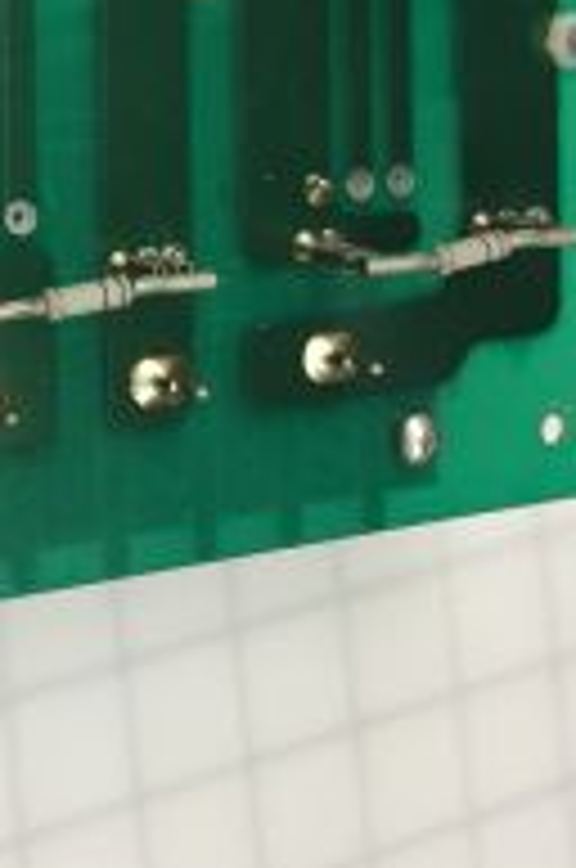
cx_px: -212
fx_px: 2264
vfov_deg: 20.1
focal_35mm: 94
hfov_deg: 13.8
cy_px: -234
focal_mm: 4.15
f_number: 2.2
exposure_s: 1/30
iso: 50
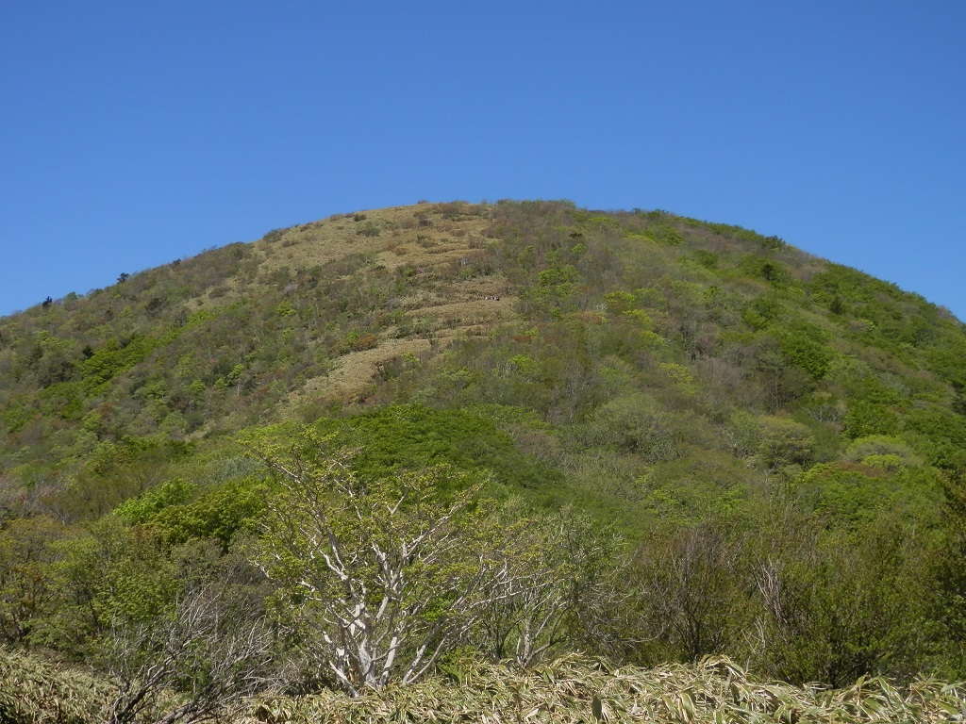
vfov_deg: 32.2
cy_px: 362
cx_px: 483
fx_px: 1256
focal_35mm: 45
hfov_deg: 42.1
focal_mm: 8
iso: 100
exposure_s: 1/125
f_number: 10.8
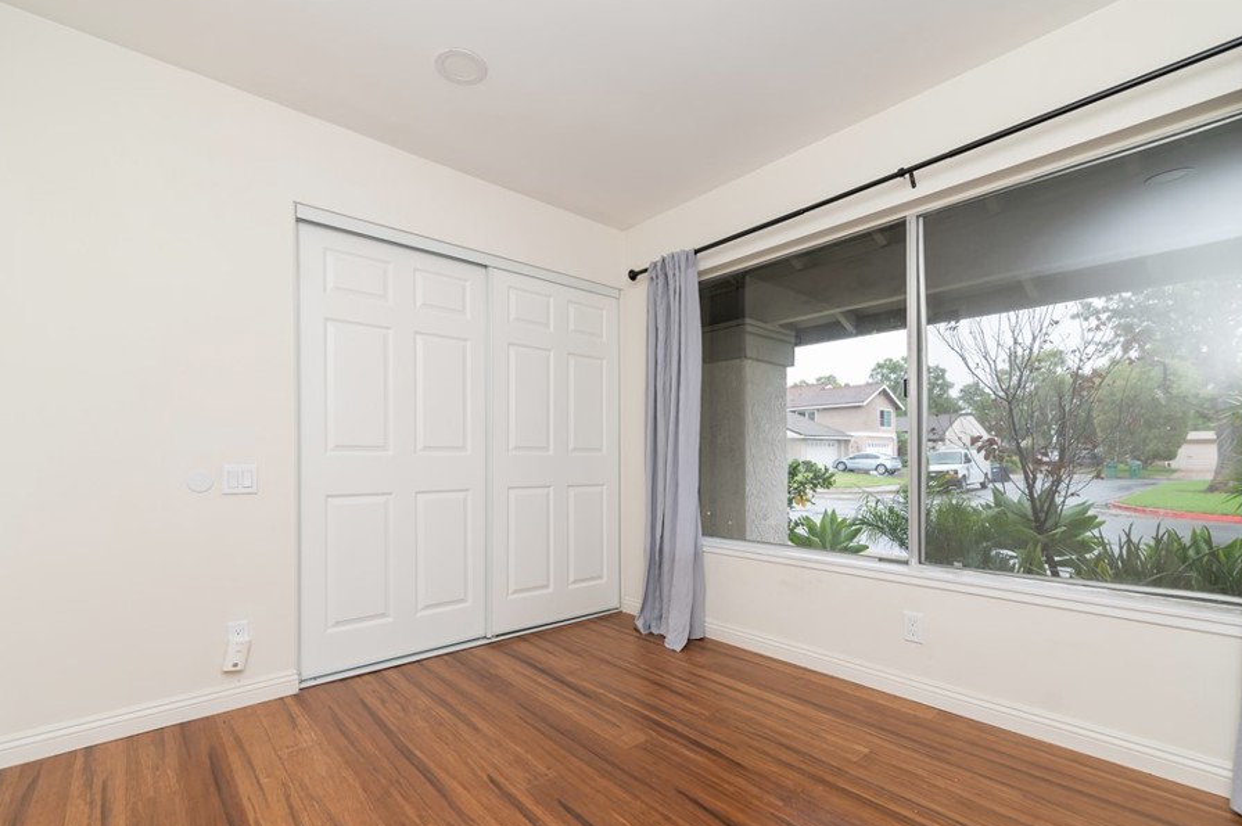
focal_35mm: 16
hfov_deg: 96.8
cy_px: 462
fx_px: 552
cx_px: 610
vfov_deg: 73.4
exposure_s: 1/60
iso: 250
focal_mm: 14
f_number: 4
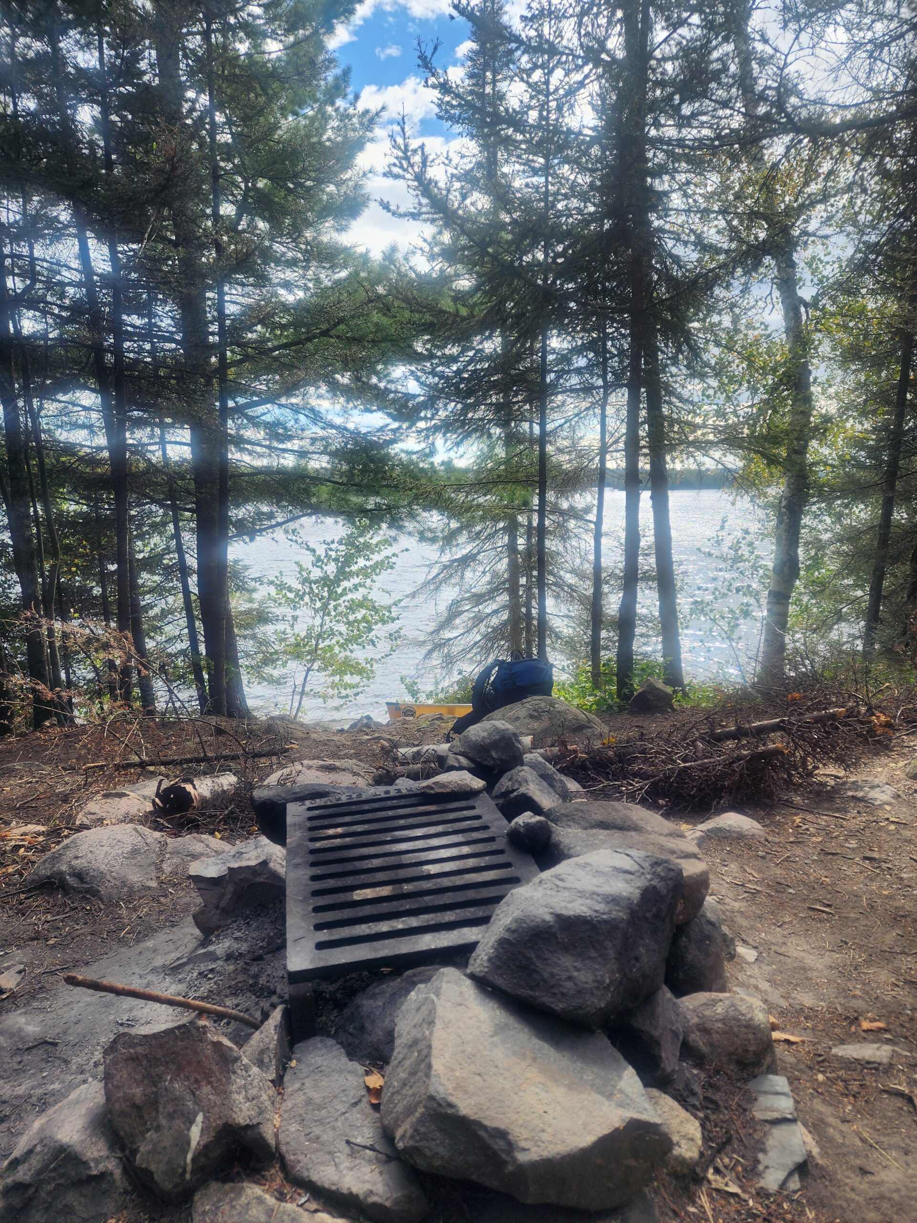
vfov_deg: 73.9
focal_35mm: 23
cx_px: 458
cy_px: 612
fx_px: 812
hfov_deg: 58.9
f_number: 1.8
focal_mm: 6.4
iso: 12
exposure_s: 1/399
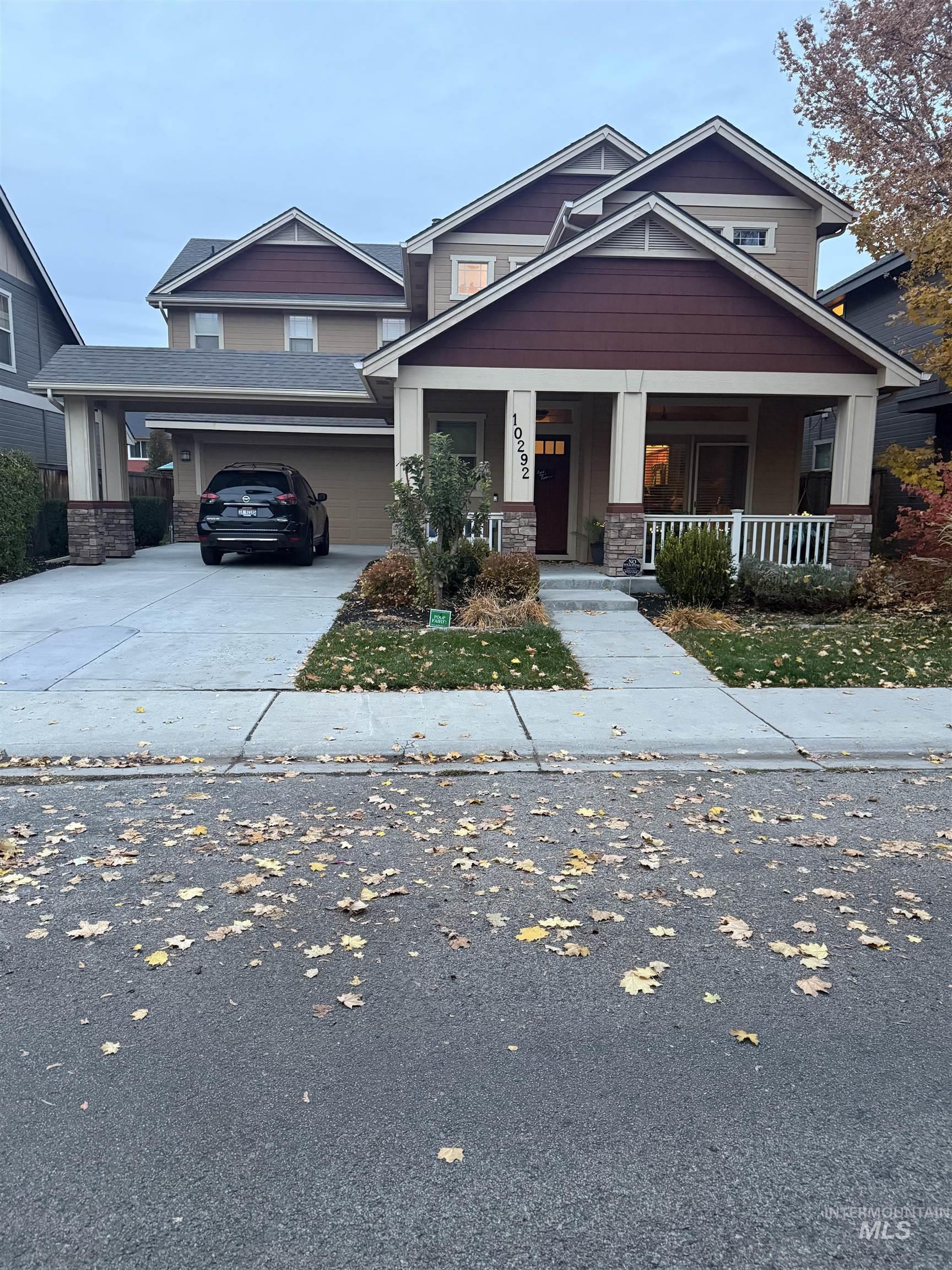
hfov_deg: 56.8
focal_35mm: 24
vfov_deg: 71.6
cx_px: 476
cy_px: 635
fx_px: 880
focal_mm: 6.76
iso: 800
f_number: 1.78
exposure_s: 1/60
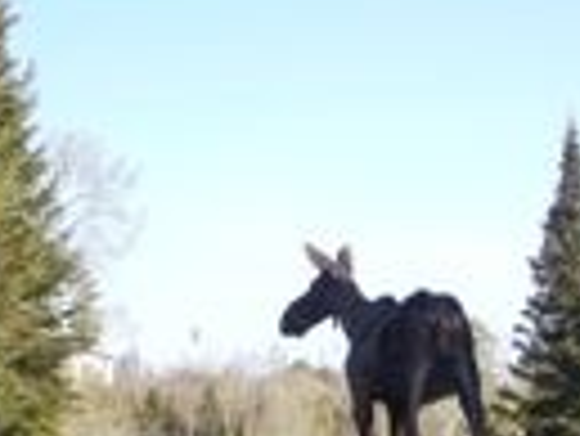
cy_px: 467
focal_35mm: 207
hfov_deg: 9.5
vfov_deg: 7.2
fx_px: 3472
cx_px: 256
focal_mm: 12
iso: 125
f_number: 4.5
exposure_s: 1/250
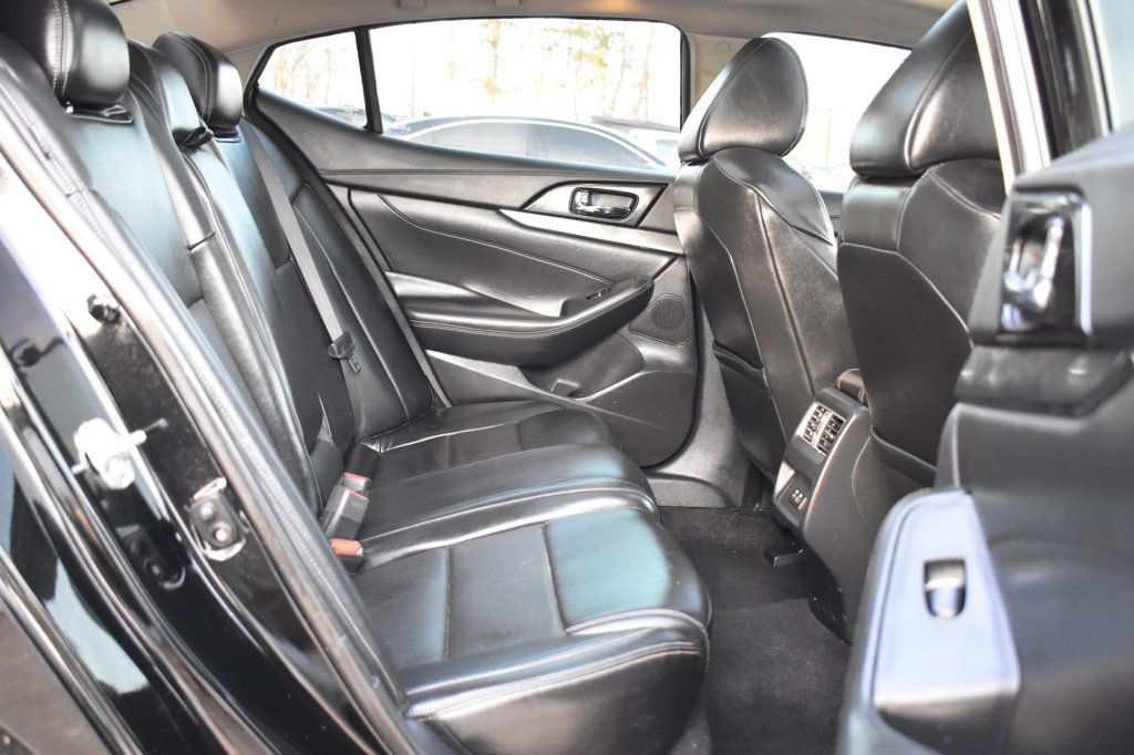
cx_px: 567
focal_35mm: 36
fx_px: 1134
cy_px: 378
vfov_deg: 36.8
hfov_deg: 53.1
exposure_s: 1/100
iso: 3200
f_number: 4
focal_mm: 24
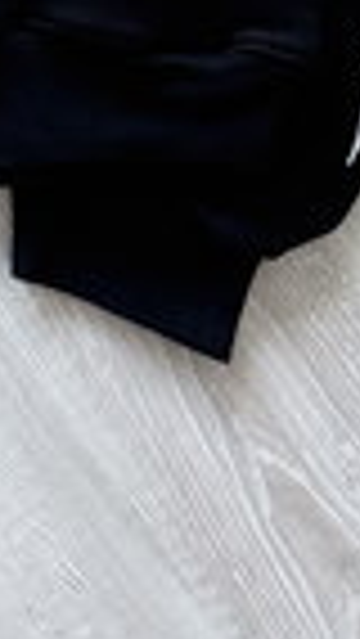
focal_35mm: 98
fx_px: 1661
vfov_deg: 17.3
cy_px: -547
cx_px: -342
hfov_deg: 11.3
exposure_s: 1/130
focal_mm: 6.76
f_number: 1.78
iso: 160
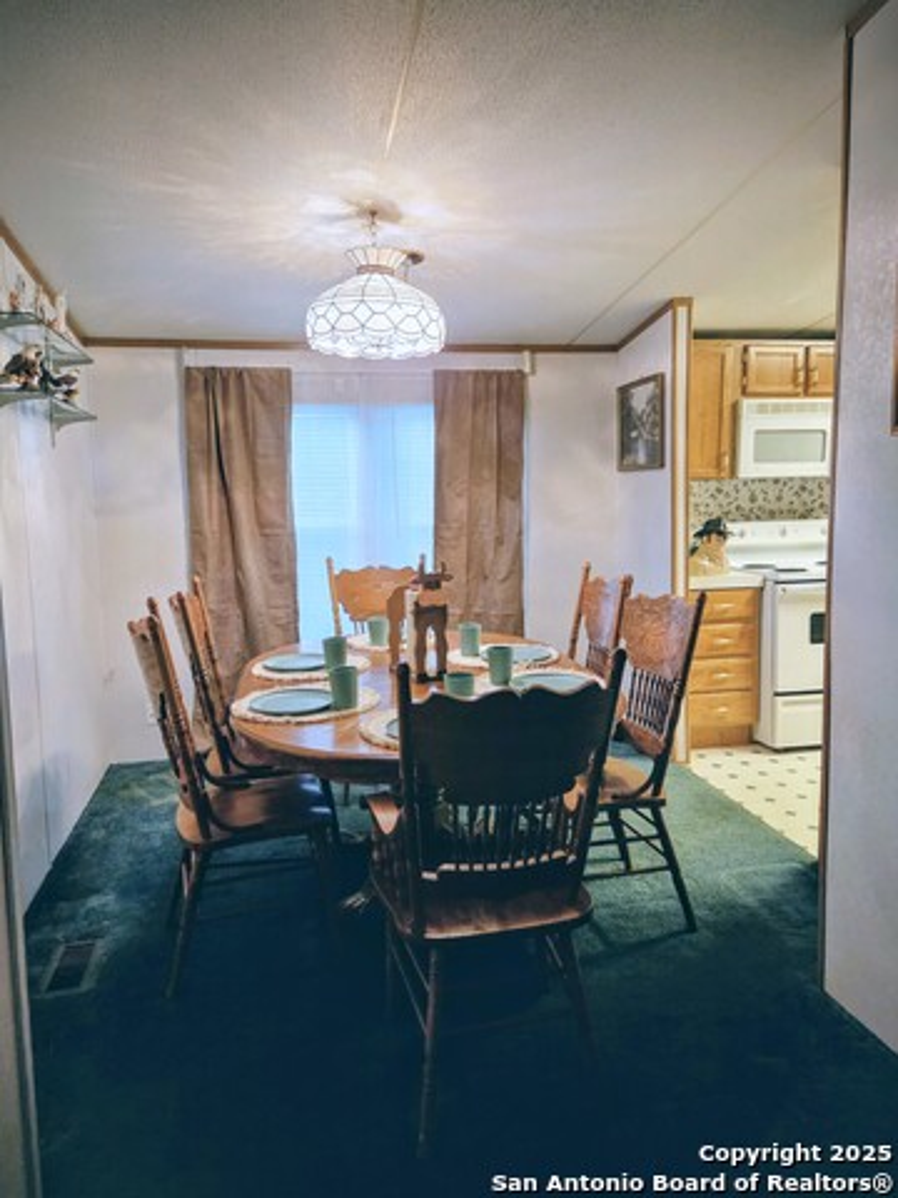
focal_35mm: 23
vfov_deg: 73.9
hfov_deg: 58.9
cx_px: 449
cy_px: 599
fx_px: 796
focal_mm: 5.4
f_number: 1.8
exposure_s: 1/120
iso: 640
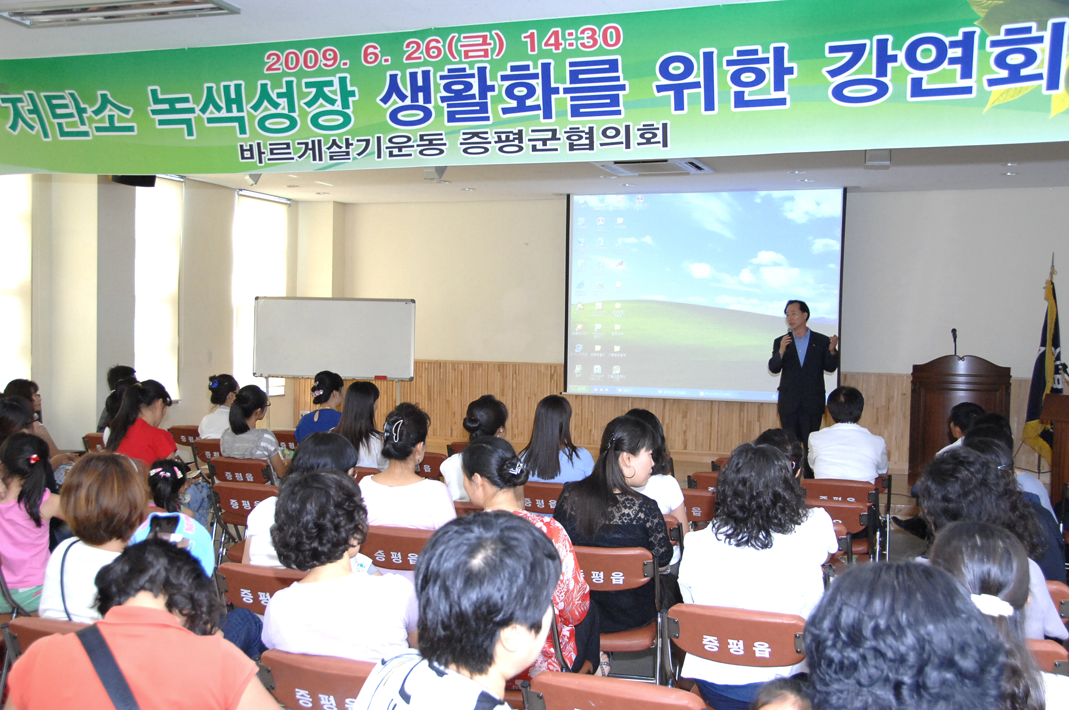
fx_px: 1157
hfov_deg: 49.6
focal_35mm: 39
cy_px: 355
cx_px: 534
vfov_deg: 34.1
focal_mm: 26
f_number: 4.5
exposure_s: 1/90
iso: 640
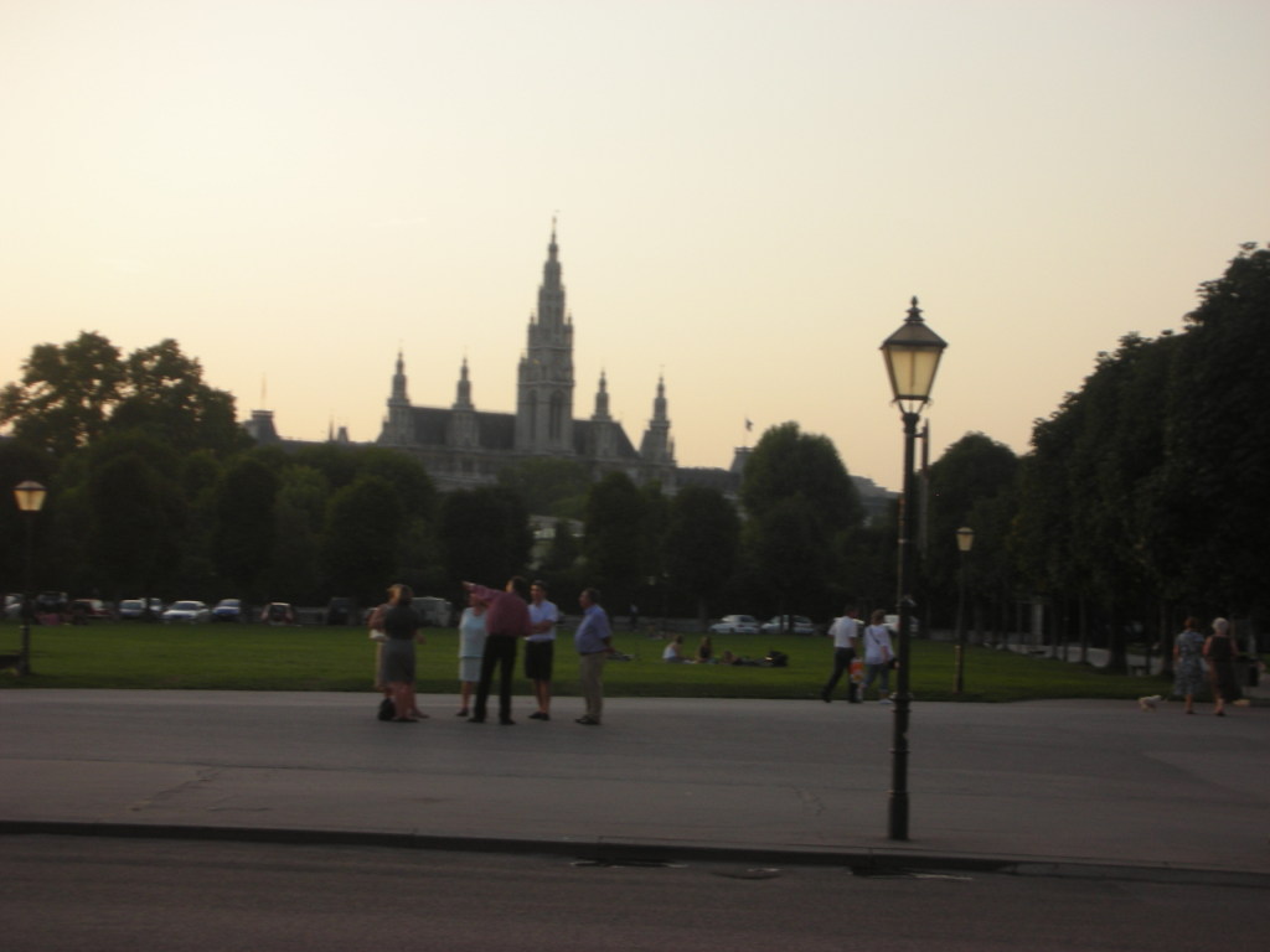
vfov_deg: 20.2
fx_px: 2678
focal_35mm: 73
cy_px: 476
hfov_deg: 26.7
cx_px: 635
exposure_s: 1/113
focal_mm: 12.2
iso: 50
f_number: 4.4
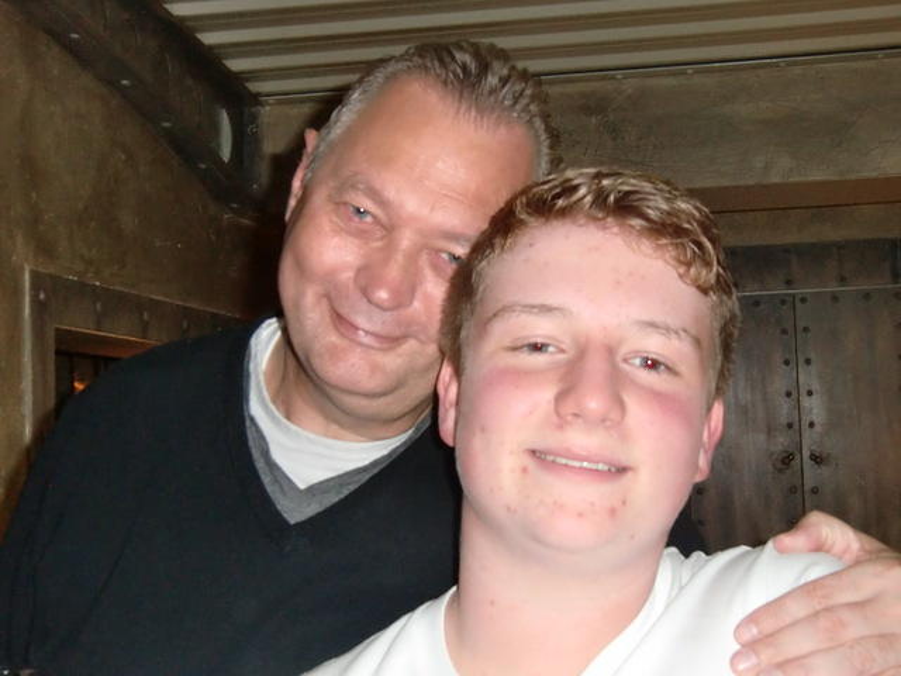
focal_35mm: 55
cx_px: 450
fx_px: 1432
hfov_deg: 34.9
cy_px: 338
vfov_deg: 26.6
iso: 400
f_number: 4.2
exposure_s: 1/15
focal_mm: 9.8
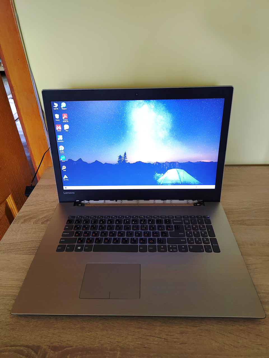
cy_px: 179
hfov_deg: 58.9
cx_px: 134
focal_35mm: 23
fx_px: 238
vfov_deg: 73.9
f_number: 1.9
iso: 3766
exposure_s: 1/50
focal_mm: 5.52
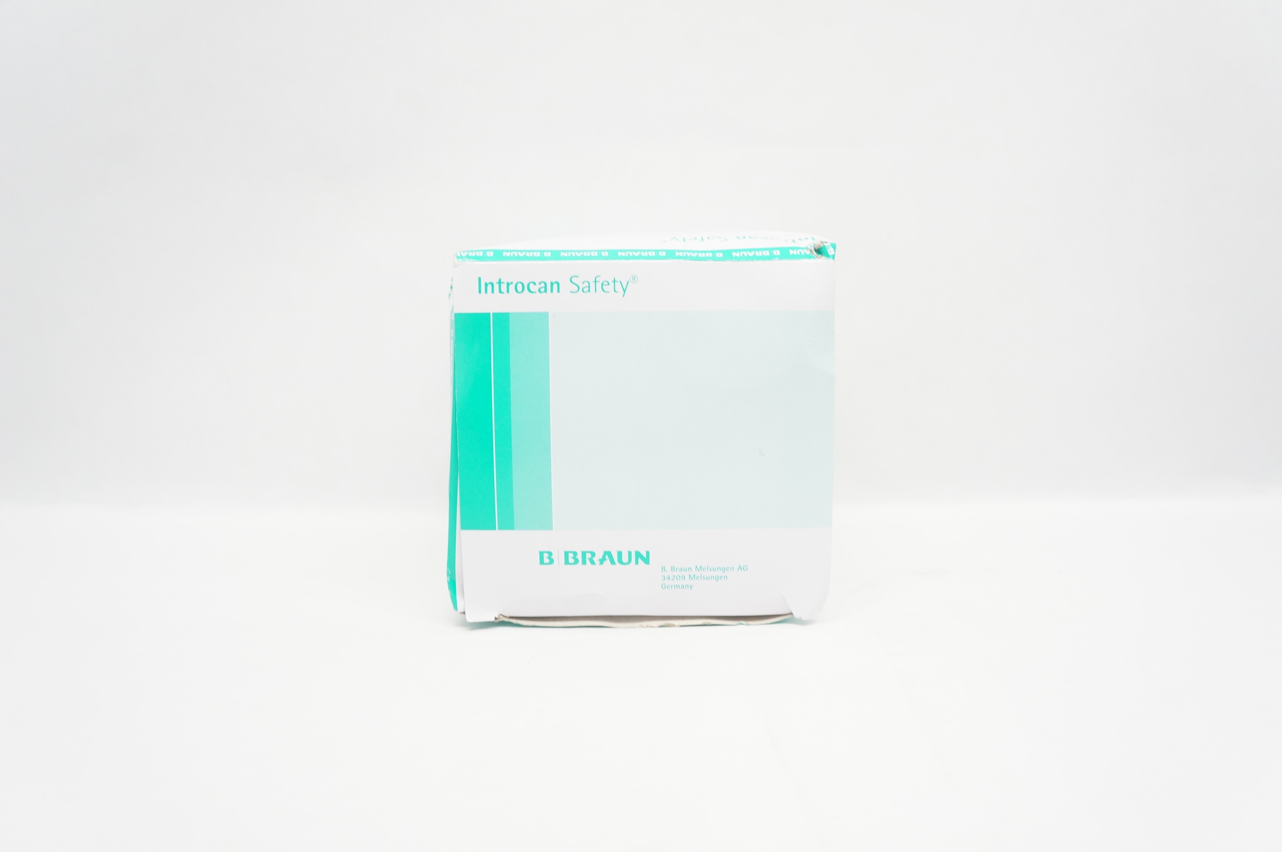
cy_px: 426
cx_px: 641
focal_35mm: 28
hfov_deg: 64.6
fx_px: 1014
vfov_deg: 45.6
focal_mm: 19
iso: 800
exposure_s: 1/60
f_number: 5.6
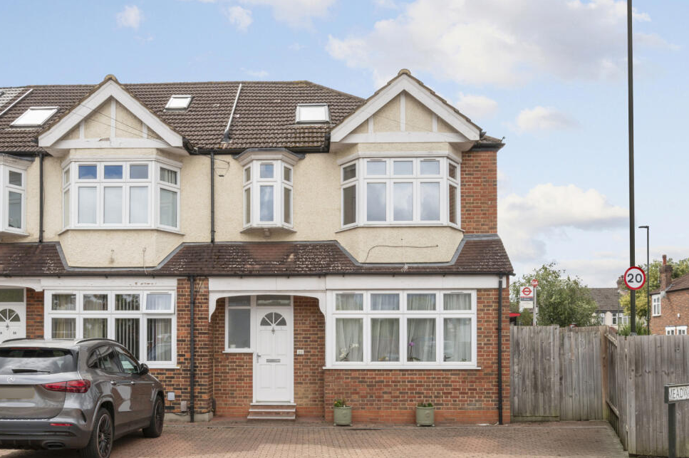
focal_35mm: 18
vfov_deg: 67.3
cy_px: 219
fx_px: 344
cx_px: 327
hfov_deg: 90.0
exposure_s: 1/80
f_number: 16
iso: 200
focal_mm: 17
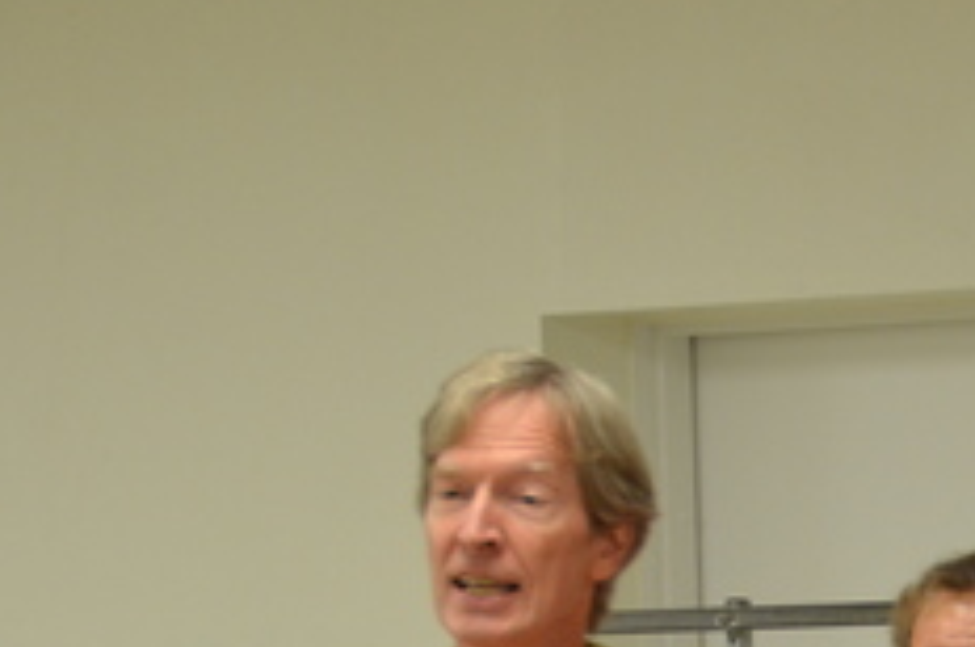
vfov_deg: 5.3
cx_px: 1374
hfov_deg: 7.9
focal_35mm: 256
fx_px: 6911
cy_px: 876
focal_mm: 55
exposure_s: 1/40
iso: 800
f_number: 4.8
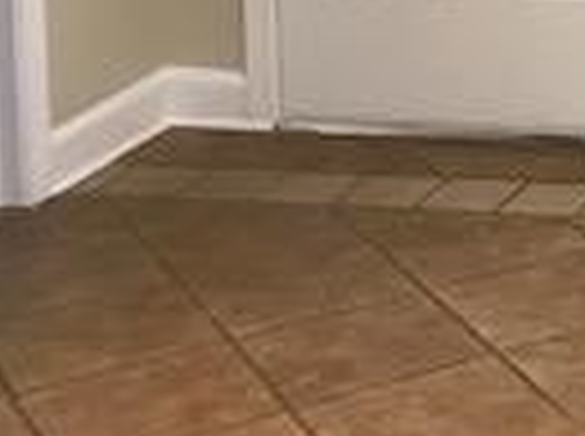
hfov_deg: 12.4
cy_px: -445
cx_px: 1220
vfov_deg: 9.9
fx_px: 2328
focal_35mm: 138
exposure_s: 1/30
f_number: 1.8
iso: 40
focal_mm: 3.99
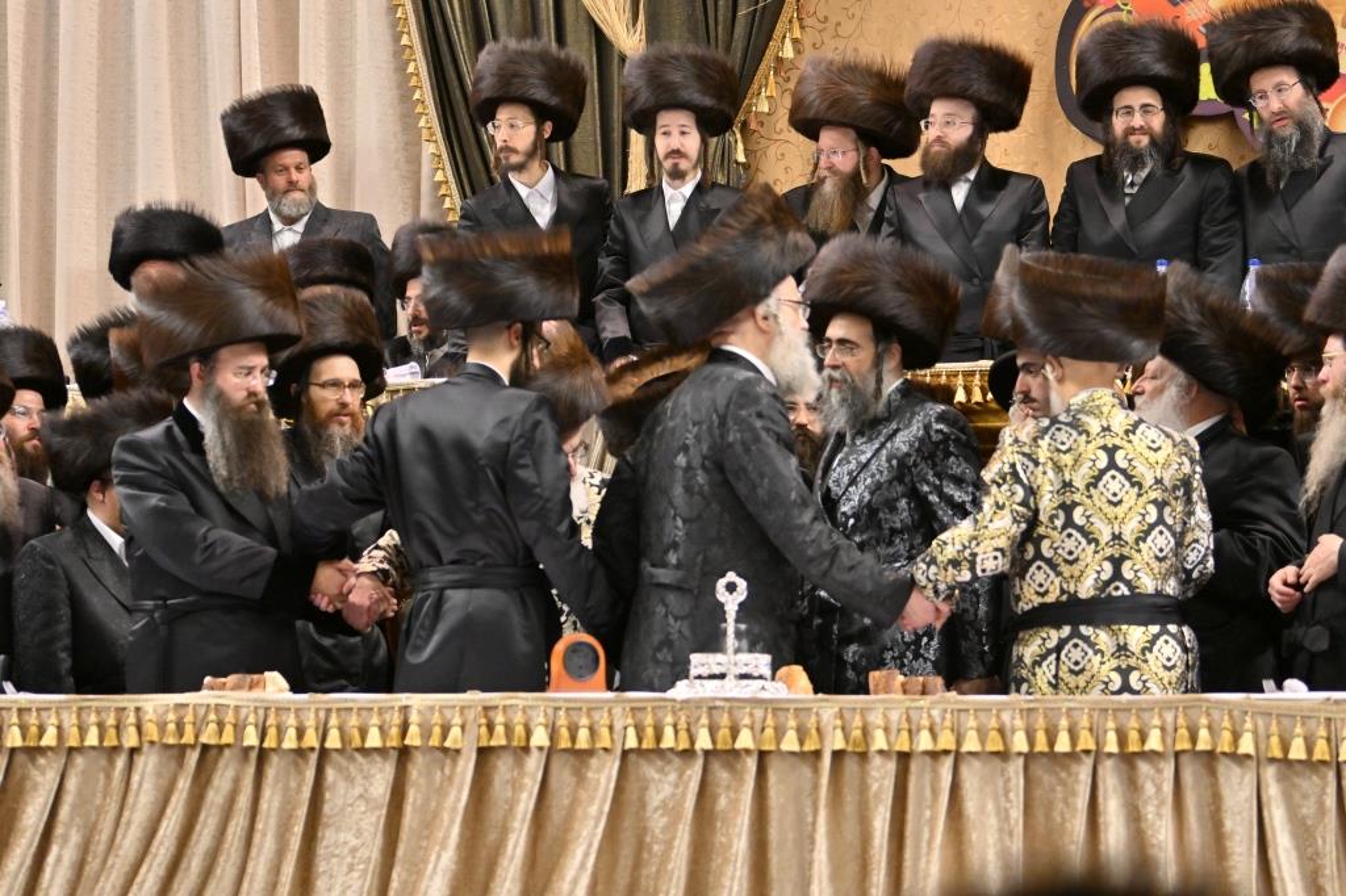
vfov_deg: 11.4
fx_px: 4485
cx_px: 673
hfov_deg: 17.1
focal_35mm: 120
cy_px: 448
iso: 1000
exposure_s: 1/200
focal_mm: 80
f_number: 2.8
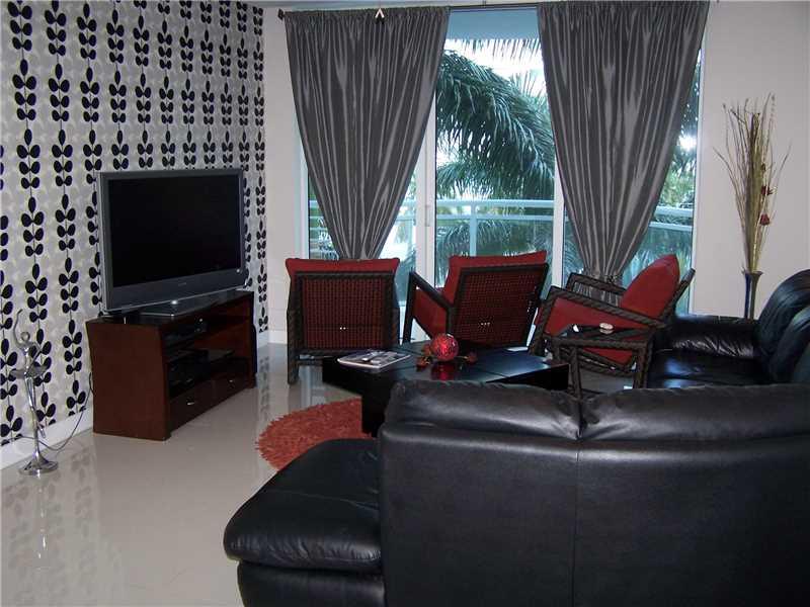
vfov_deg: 37.7
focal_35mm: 38
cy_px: 304
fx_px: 889
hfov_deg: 49.0
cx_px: 405
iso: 140
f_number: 2.8
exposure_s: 1/60
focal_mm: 6.3
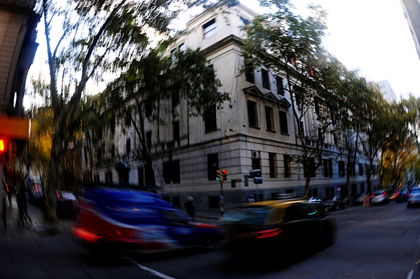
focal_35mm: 24
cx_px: 210
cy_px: 140
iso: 400
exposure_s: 1/13
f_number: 13
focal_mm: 16
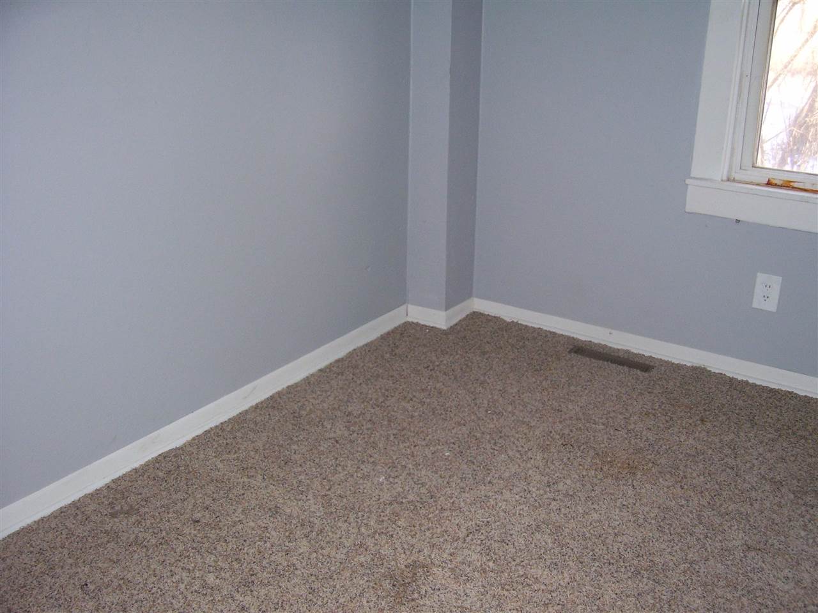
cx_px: 409
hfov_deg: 54.0
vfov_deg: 41.8
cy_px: 306
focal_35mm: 34
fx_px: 803
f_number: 2.7
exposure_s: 1/60
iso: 125
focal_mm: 5.6
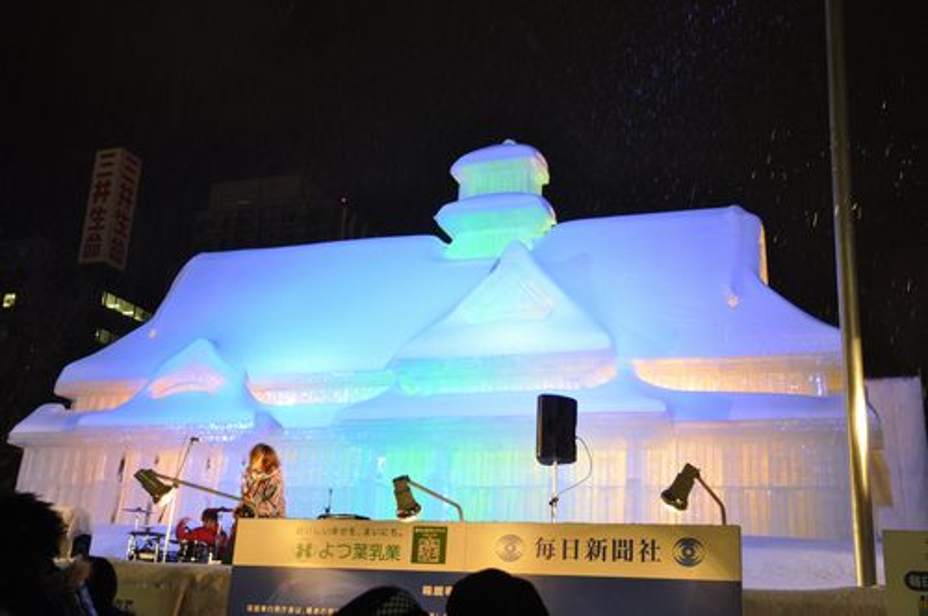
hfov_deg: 49.6
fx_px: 1004
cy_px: 308
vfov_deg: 34.1
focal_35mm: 39
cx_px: 464
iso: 400
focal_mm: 26
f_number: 5
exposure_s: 1/25
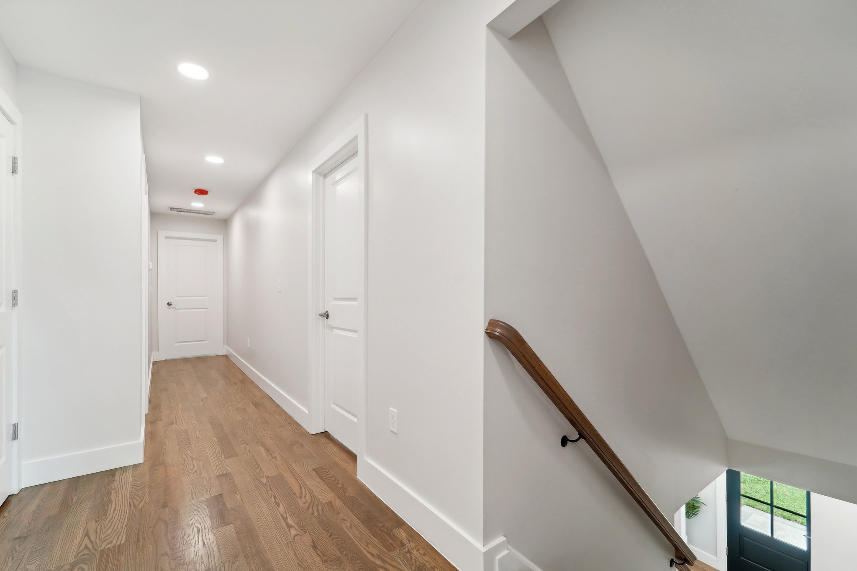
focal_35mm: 14
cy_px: 286
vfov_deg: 81.2
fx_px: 333
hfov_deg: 104.3
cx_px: 428
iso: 400
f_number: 8
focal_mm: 14
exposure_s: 1/15
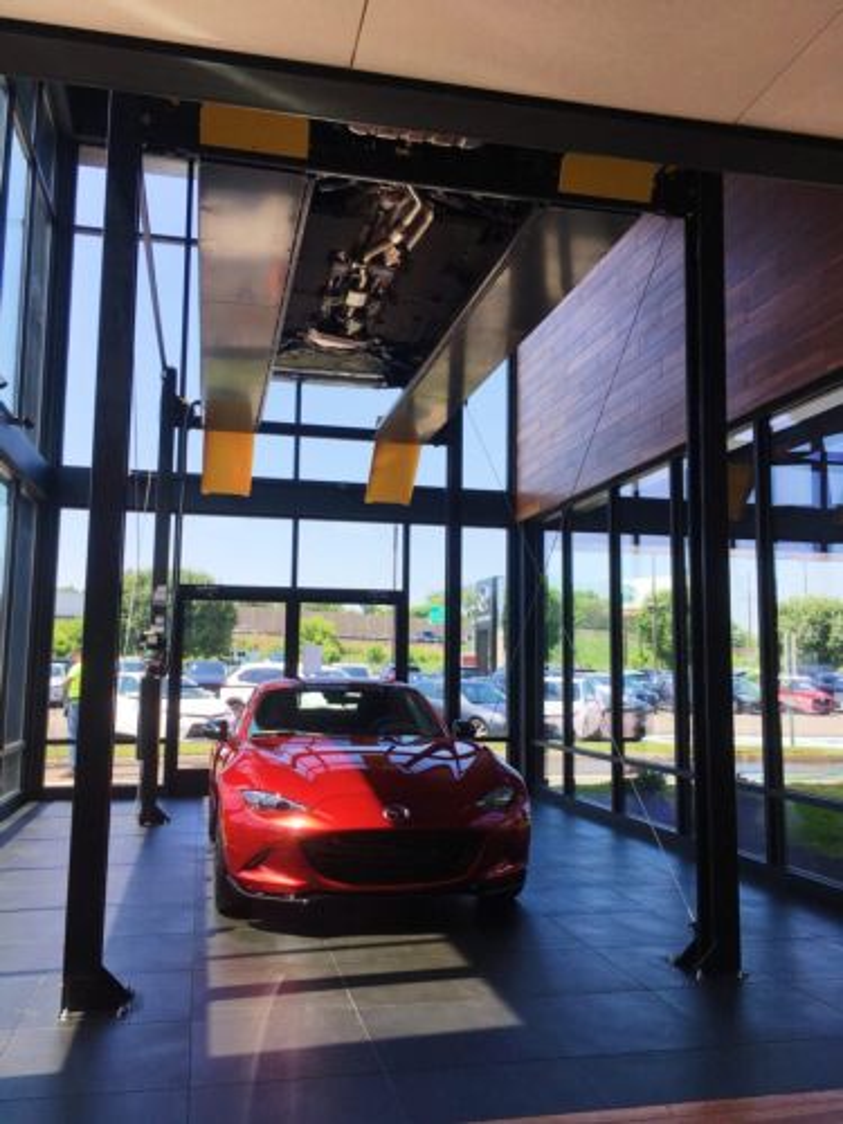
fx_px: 942
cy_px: 562
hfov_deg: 48.2
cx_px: 422
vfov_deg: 61.7
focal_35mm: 29
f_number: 2.2
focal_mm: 4.15
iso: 25
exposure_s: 1/557
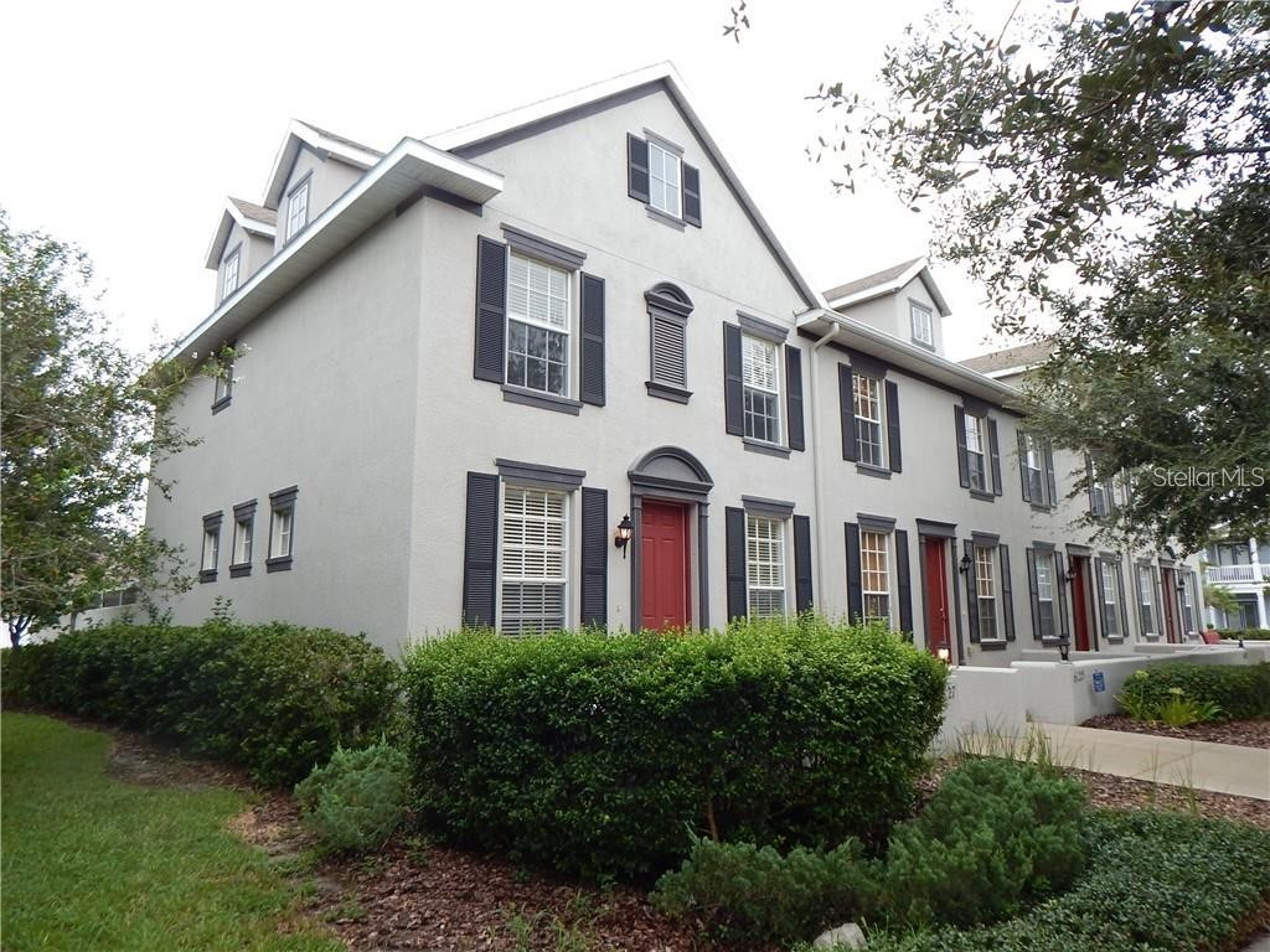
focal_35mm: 22
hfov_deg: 76.4
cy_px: 476
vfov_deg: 61.1
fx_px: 807
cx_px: 635
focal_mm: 4
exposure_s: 1/250
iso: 125
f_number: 3
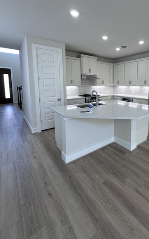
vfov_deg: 89.9
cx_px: 106
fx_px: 117
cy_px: 96
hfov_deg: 62.4
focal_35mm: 18
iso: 80
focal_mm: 2.22
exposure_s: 1/120
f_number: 2.2
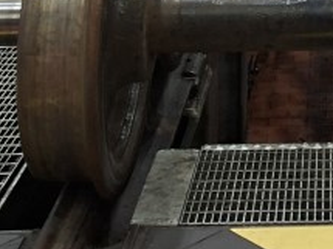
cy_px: -305
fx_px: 1029
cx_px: 375
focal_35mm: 107
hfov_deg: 17.7
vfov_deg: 11.8
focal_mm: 5.54
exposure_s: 1/50
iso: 250
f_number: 1.8
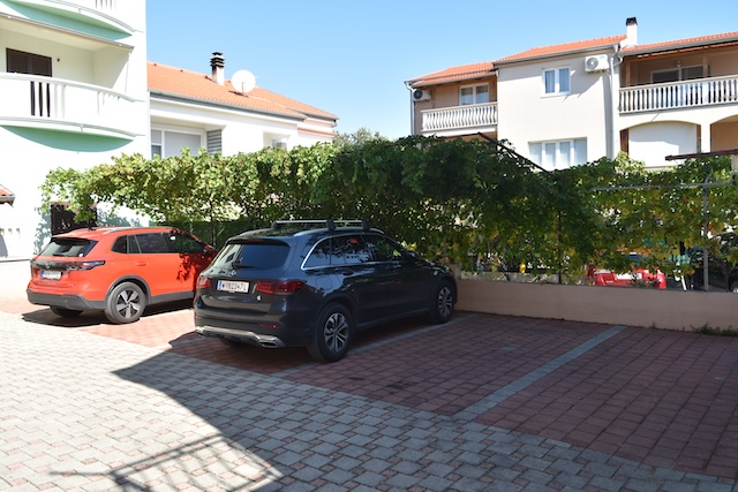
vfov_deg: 43.6
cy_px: 246
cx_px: 369
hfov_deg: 61.9
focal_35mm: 30
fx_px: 615
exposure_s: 1/200
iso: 100
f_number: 6.3
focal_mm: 20
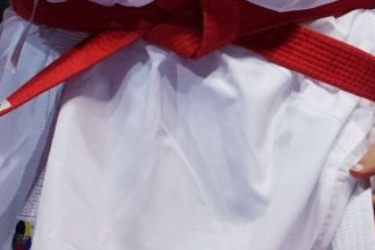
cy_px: -365
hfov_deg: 2.0
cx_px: -162
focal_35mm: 1038
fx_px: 10817
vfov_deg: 1.3
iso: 4000
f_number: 2.8
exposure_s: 1/1000
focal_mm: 191
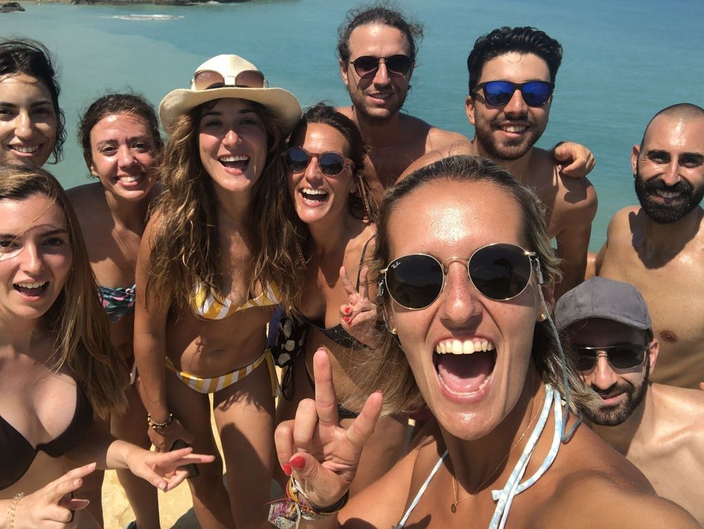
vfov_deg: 44.2
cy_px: 264
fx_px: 651
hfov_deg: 56.8
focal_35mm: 32
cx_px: 352
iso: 20
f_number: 2.2
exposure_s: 1/960
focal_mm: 2.9
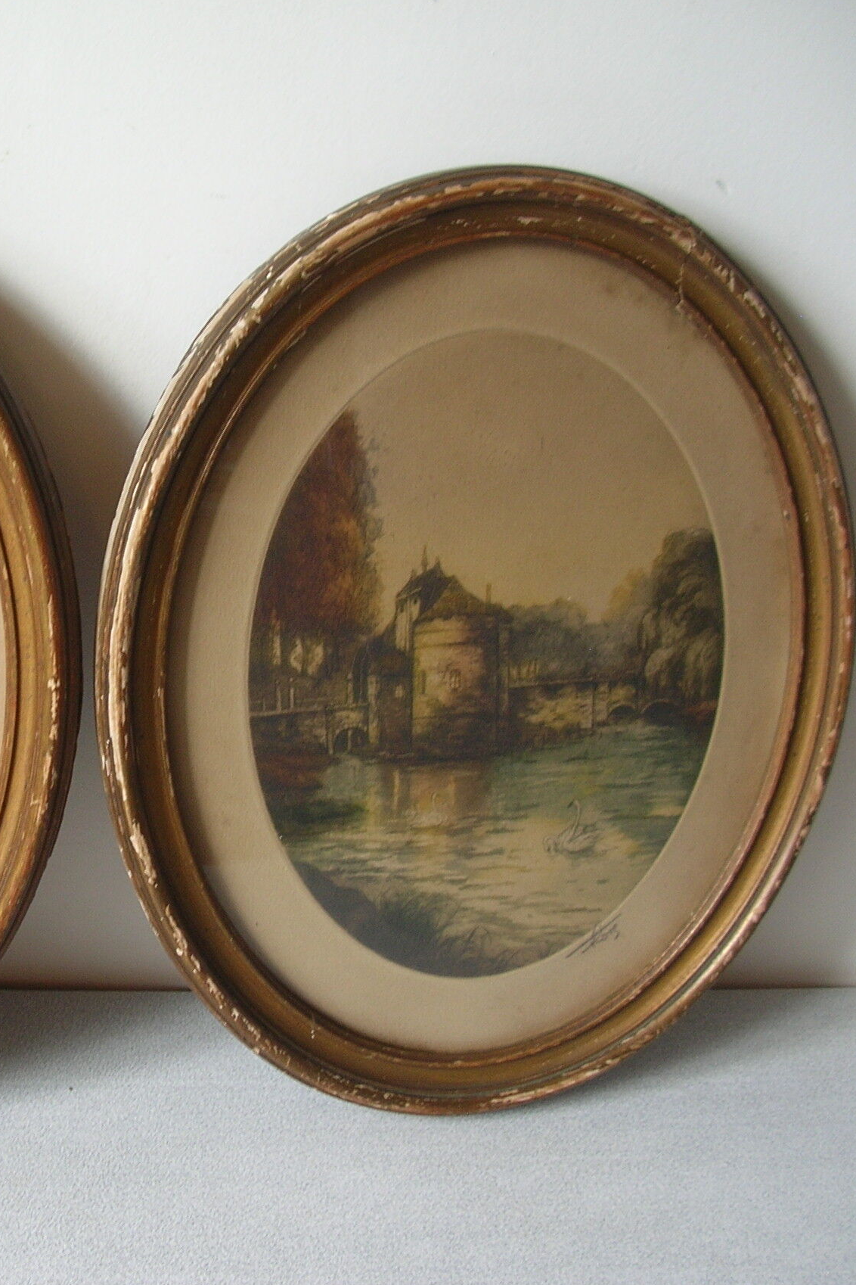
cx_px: 131
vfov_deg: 40.3
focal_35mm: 49
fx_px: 1748
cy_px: 639
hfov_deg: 26.8
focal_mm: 5.8
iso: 50
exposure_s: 1/18.2
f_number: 2.8
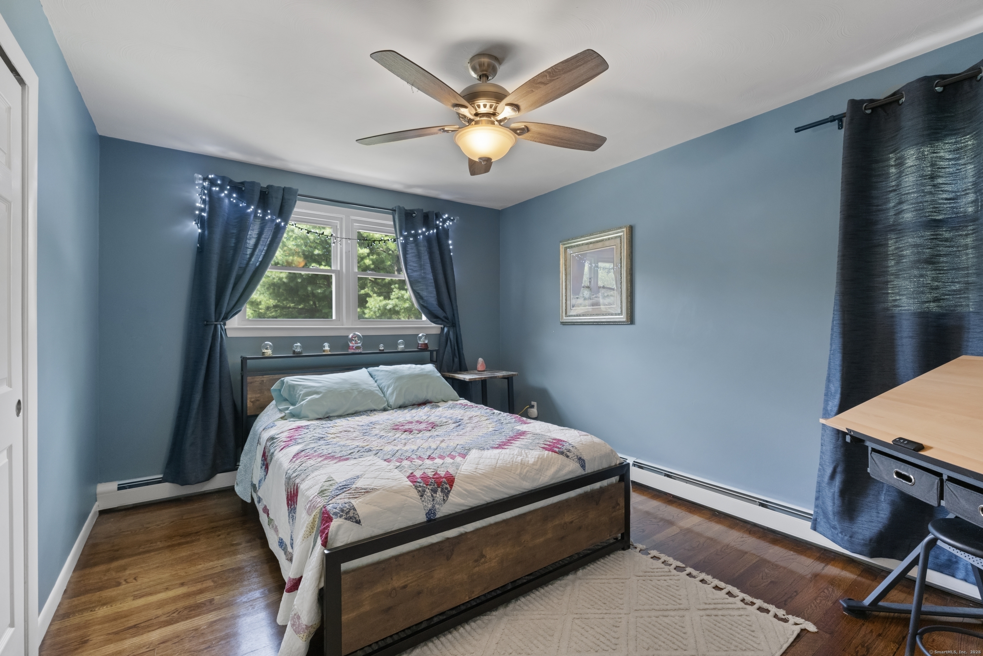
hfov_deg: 97.4
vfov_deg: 74.5
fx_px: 432
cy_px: 328
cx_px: 492
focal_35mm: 16
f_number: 9
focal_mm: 15.8
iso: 3200
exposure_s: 1/30
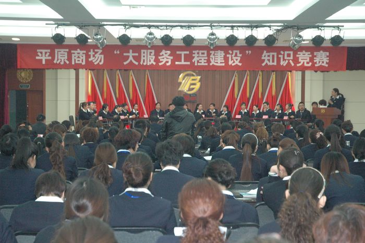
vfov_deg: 20.6
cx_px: 182
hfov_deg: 30.5
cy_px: 122
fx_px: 668
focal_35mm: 66
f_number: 5
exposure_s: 1/60
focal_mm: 44
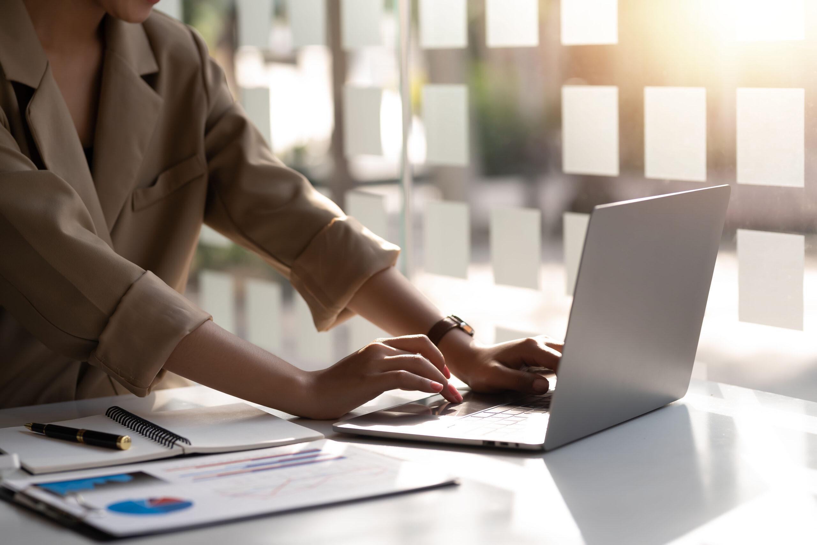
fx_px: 1930
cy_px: 272
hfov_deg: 23.9
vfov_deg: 16.1
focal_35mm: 85
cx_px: 408
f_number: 2.8
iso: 200
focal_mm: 85
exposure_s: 1/250
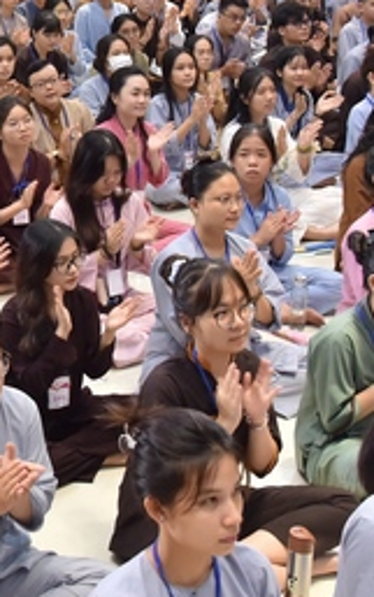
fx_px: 1302
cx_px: -79
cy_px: 167
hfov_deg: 15.7
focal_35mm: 80
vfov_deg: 25.6
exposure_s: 1/125
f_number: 5
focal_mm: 31
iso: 2000
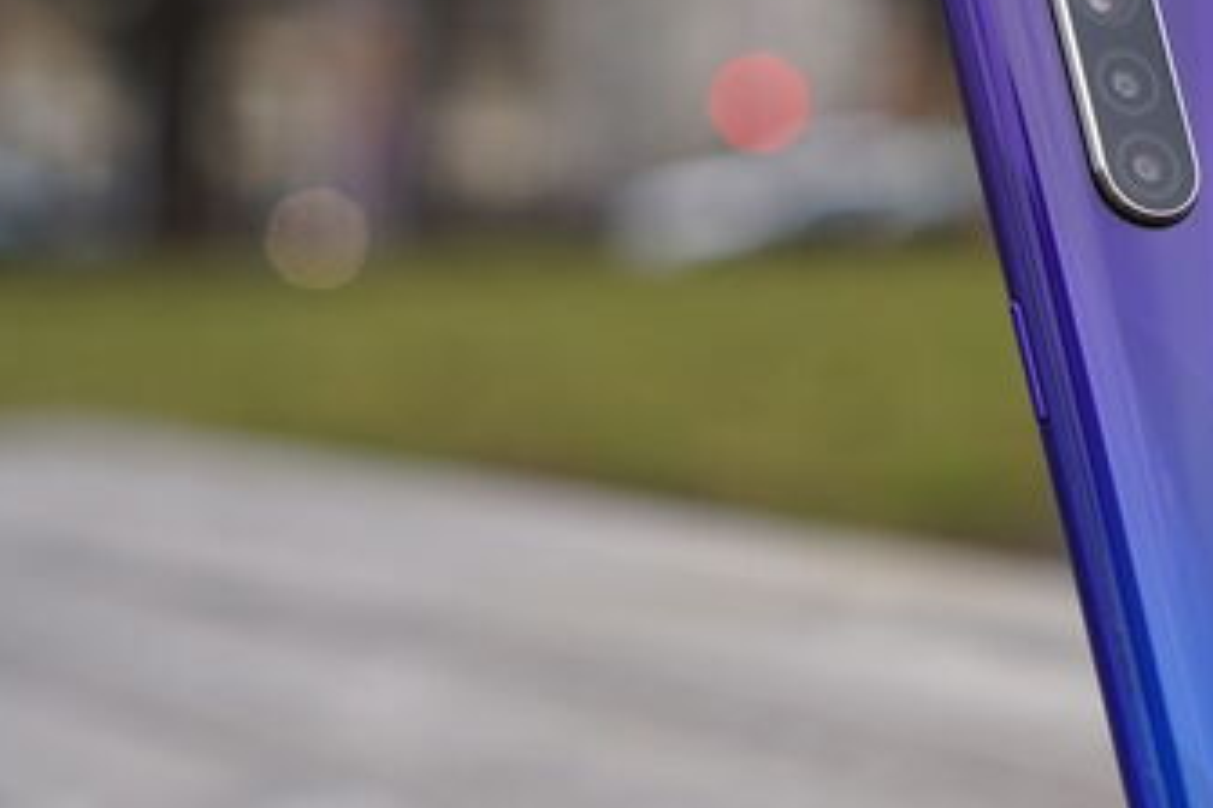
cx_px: 1520
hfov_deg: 16.3
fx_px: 4043
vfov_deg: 11.4
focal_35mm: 120
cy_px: 519
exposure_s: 1/200
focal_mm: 42
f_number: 4.5
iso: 100
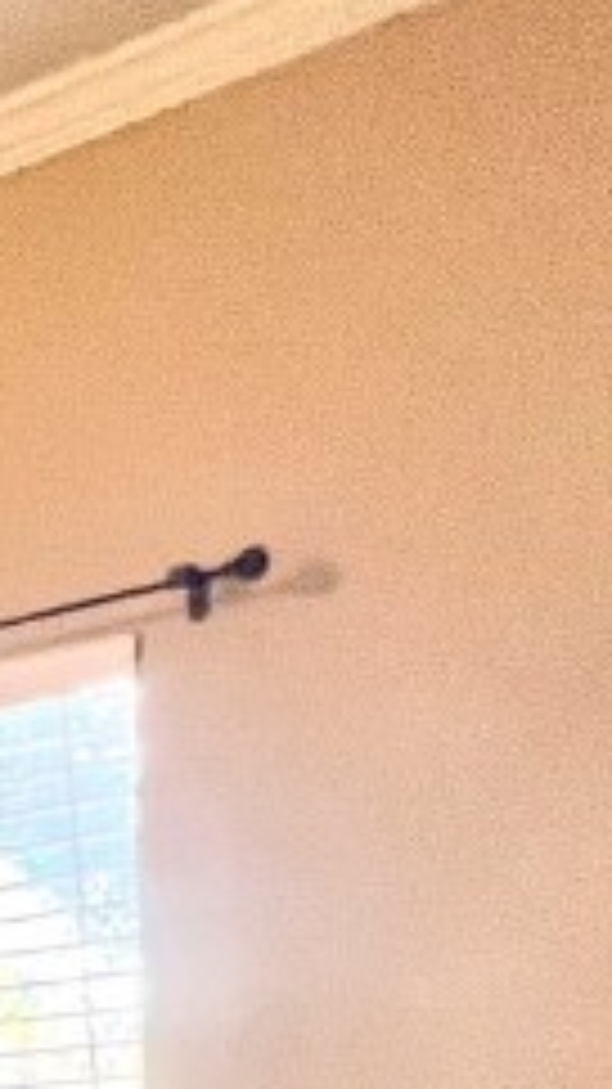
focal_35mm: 60
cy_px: 1328
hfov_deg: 12.1
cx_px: -1116
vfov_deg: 29.6
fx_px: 1732
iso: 125
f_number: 1.8
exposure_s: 1/120
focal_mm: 1.57
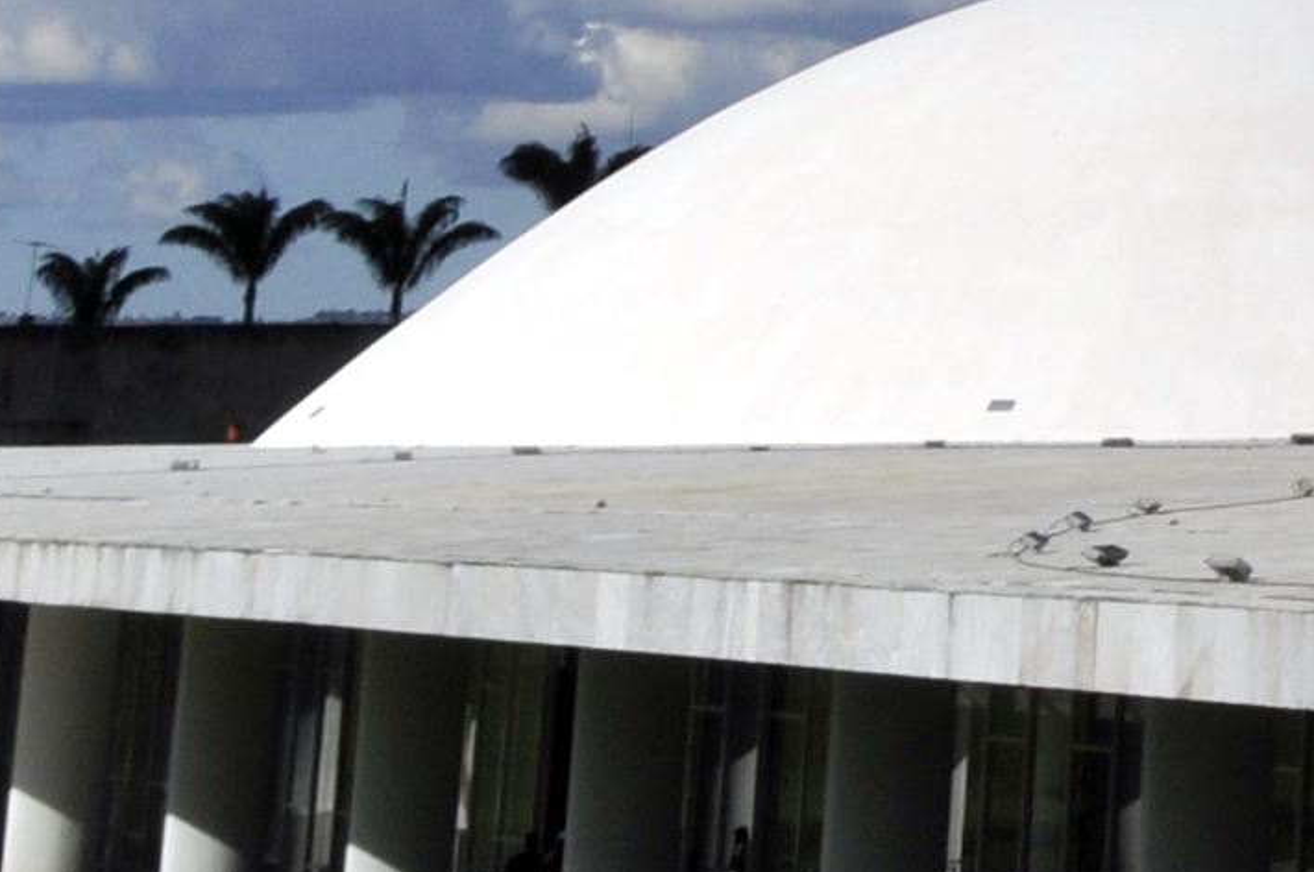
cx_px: 3742
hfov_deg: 8.3
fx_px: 7910
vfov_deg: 6.0
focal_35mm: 217
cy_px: -1482
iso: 200
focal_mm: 24
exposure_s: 1/500
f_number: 11
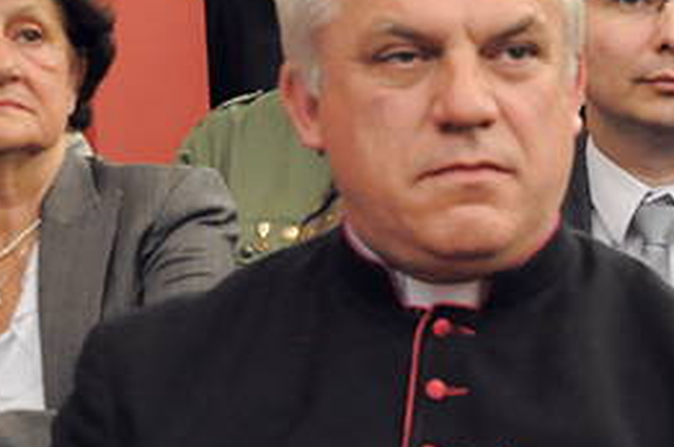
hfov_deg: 14.3
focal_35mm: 137
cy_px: 402
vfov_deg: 9.9
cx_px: 891
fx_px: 2560
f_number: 5.6
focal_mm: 28
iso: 2500
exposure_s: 1/80
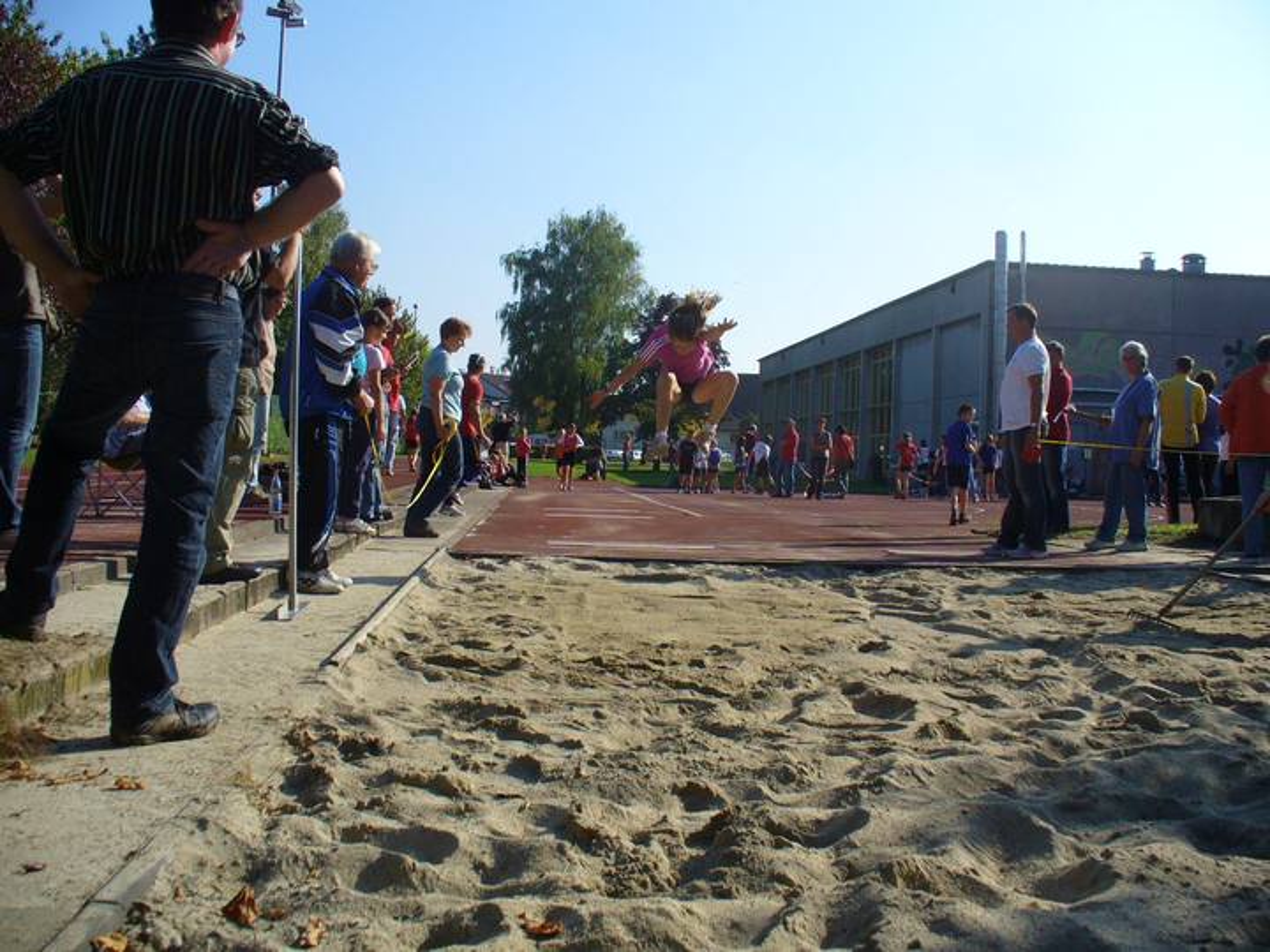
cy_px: 476
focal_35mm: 37
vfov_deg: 38.7
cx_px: 635
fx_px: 1357
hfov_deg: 50.1
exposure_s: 1/500
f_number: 5.6
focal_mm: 6.1
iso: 100
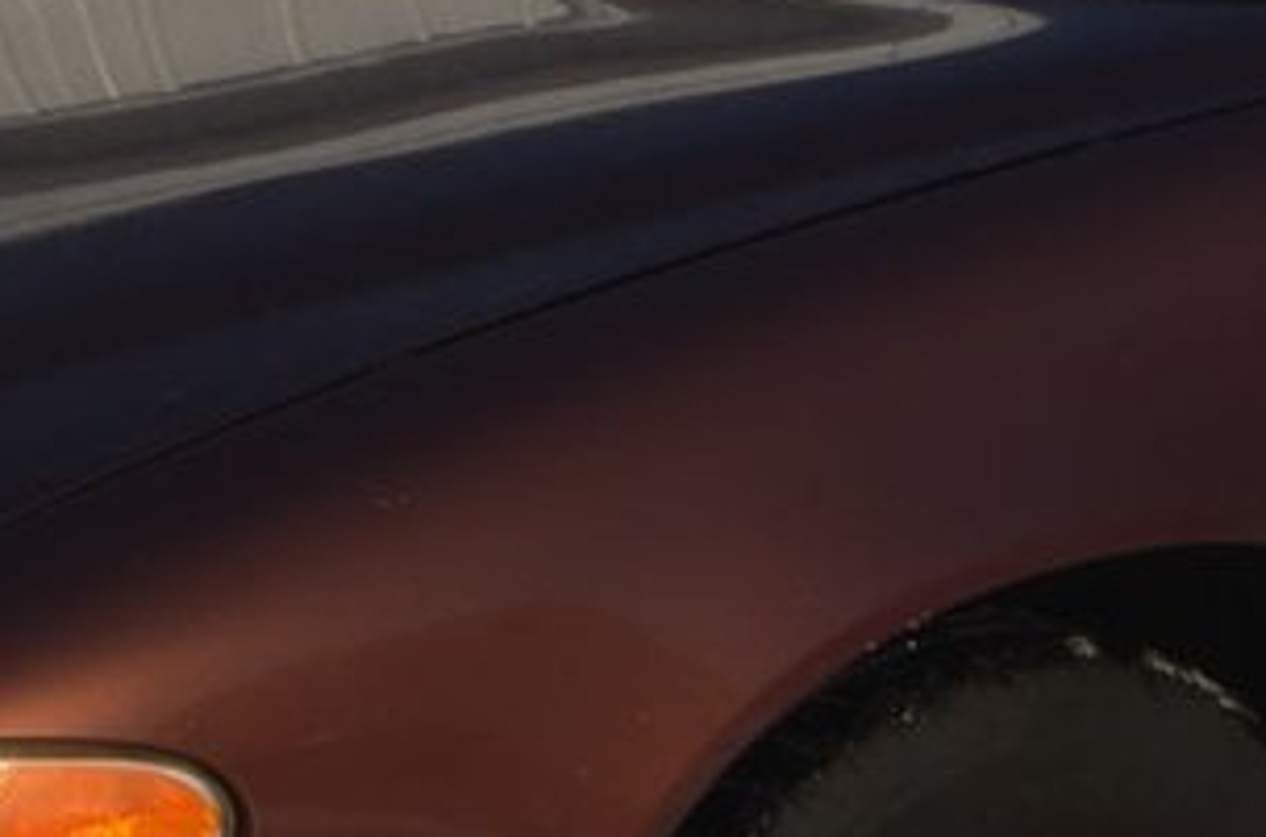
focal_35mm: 203
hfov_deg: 10.2
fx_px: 7120
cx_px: 725
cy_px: -94
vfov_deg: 6.7
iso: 100
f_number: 18
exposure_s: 1/200
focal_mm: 24
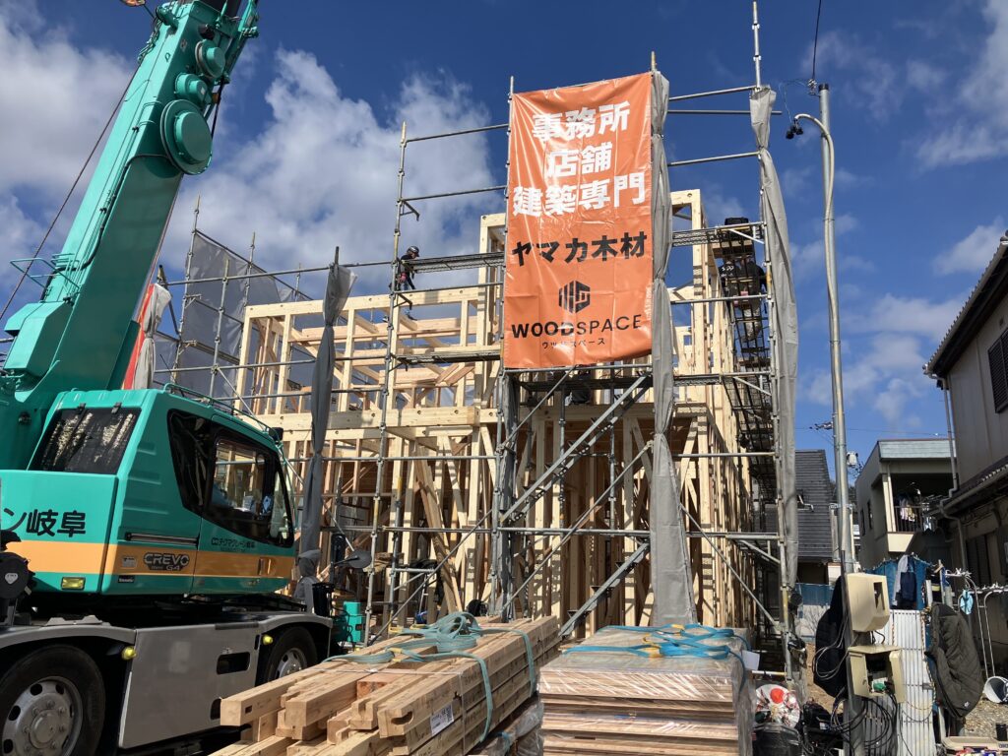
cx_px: 504
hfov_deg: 63.4
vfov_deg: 49.7
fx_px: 815
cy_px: 378
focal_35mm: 28
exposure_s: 1/3472
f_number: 1.8
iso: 32
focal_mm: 3.99
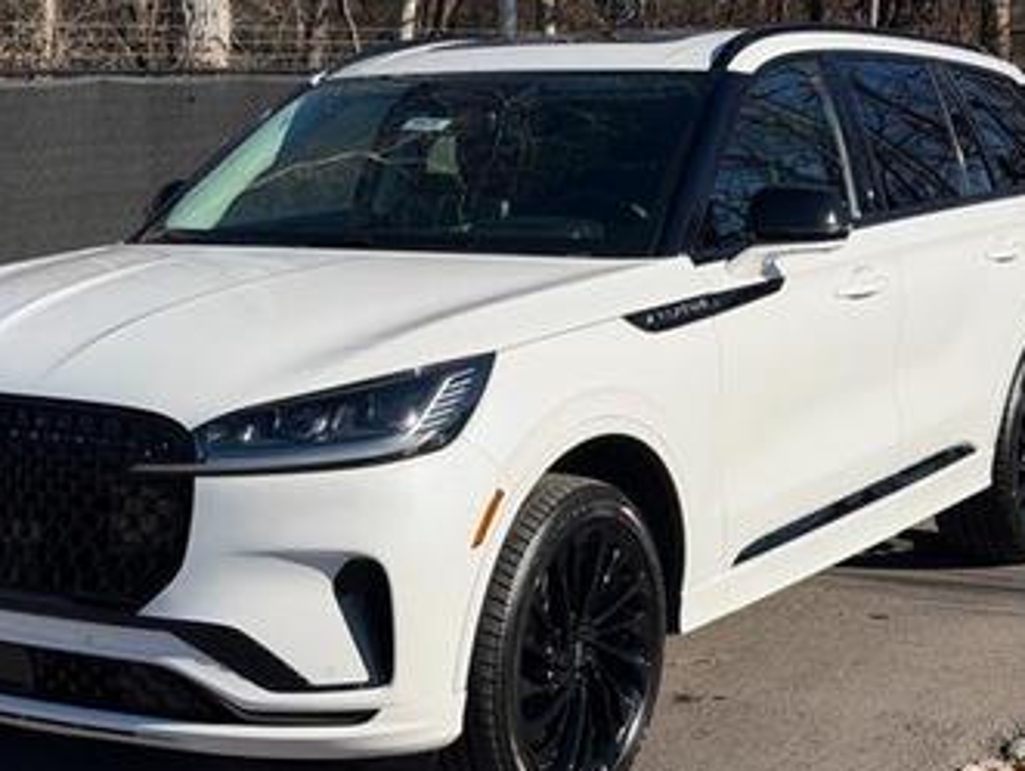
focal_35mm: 73
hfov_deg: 26.6
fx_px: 2164
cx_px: 406
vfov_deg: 20.2
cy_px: 433
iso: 64
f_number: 1.78
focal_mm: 6.76
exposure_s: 1/7874
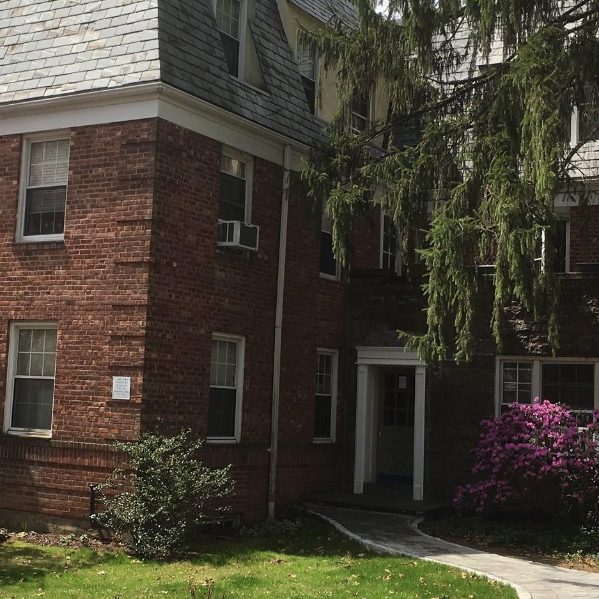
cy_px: 276
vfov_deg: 30.5
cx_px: 221
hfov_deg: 30.4
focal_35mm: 56
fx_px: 1096
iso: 25
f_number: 2.2
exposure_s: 1/1221
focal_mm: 4.15
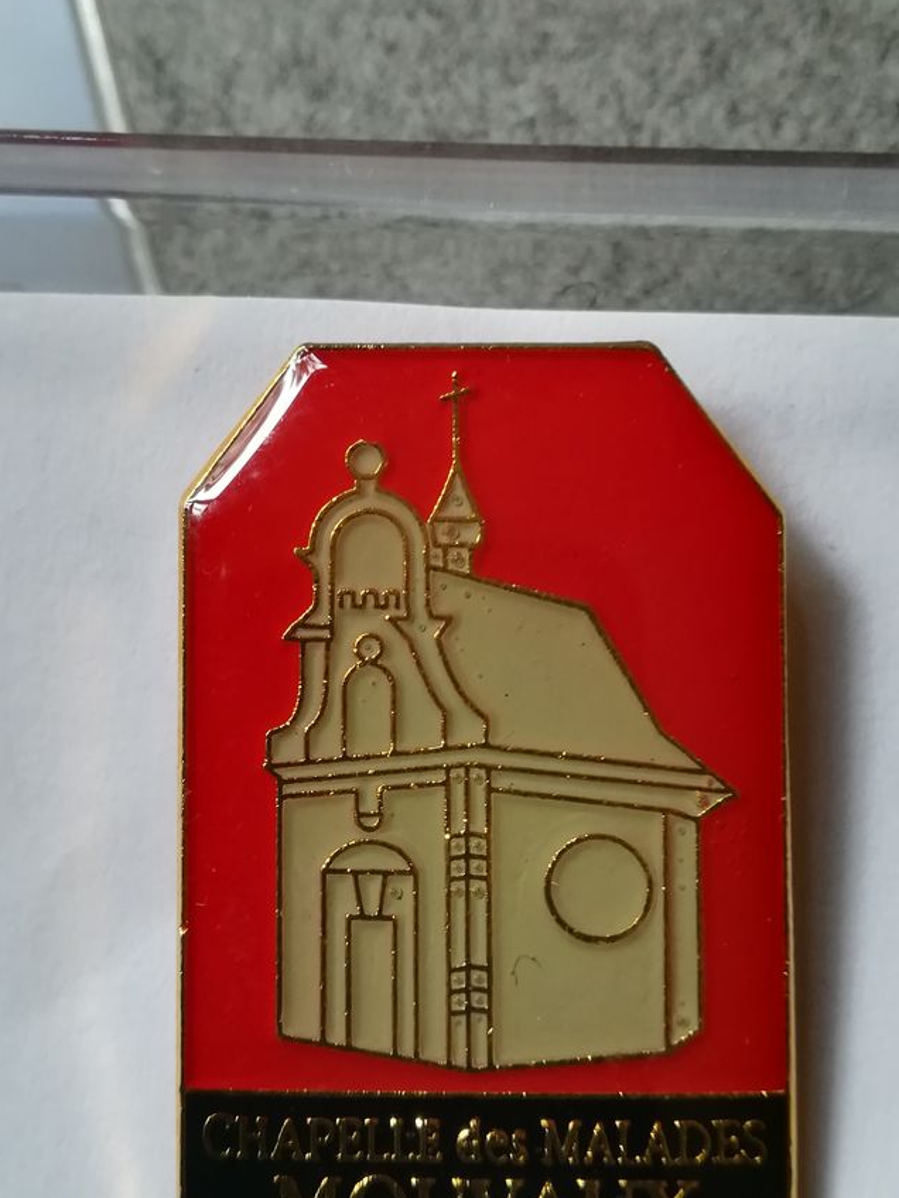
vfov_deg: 41.2
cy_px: 578
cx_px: 411
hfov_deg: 31.5
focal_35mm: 46
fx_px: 1593
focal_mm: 3.83
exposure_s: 1/30
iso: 200
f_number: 2.2
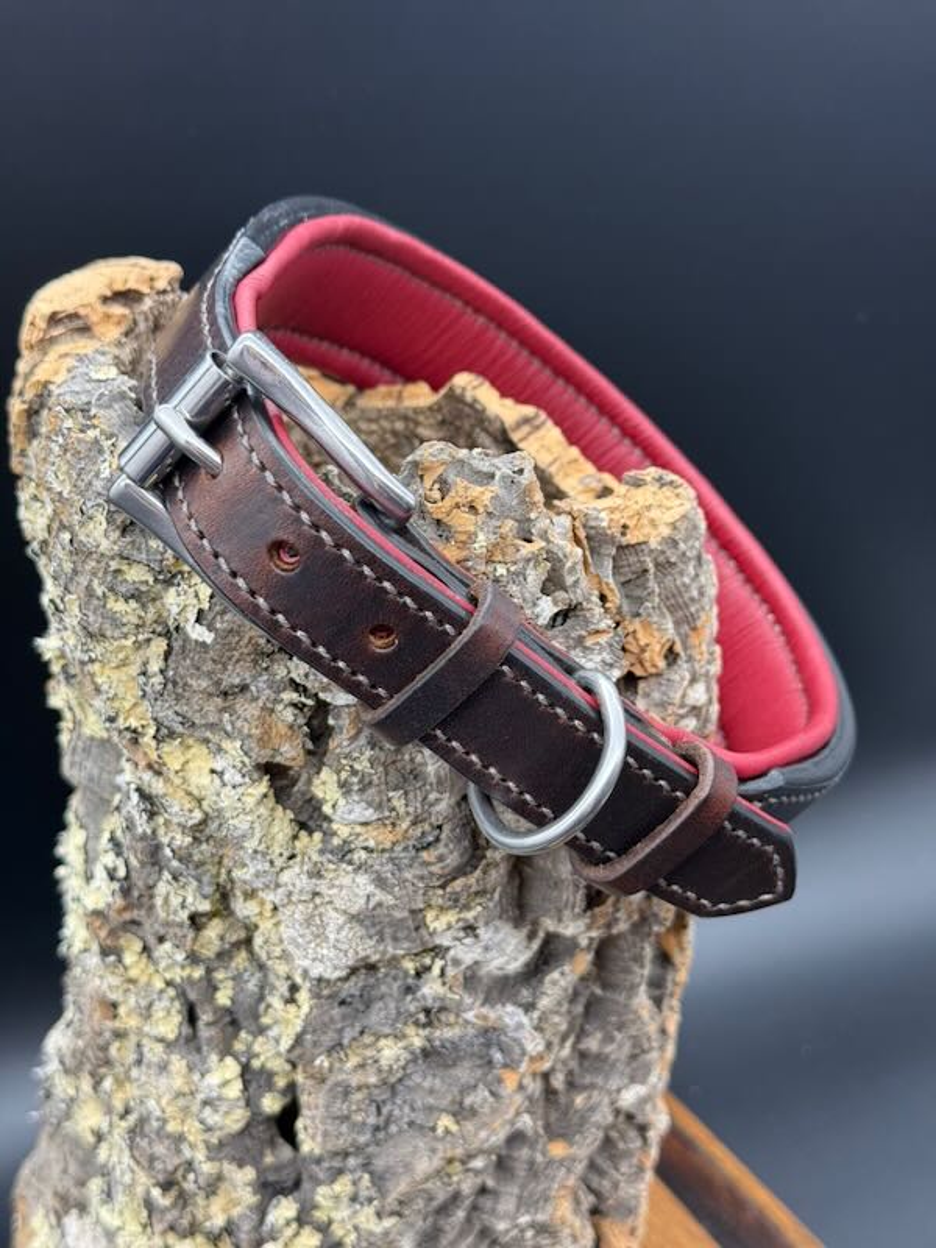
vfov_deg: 39.7
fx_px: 1731
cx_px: 468
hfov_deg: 30.3
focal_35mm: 48
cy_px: 624
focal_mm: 6.76
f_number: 1.78
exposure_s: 1/121
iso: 80
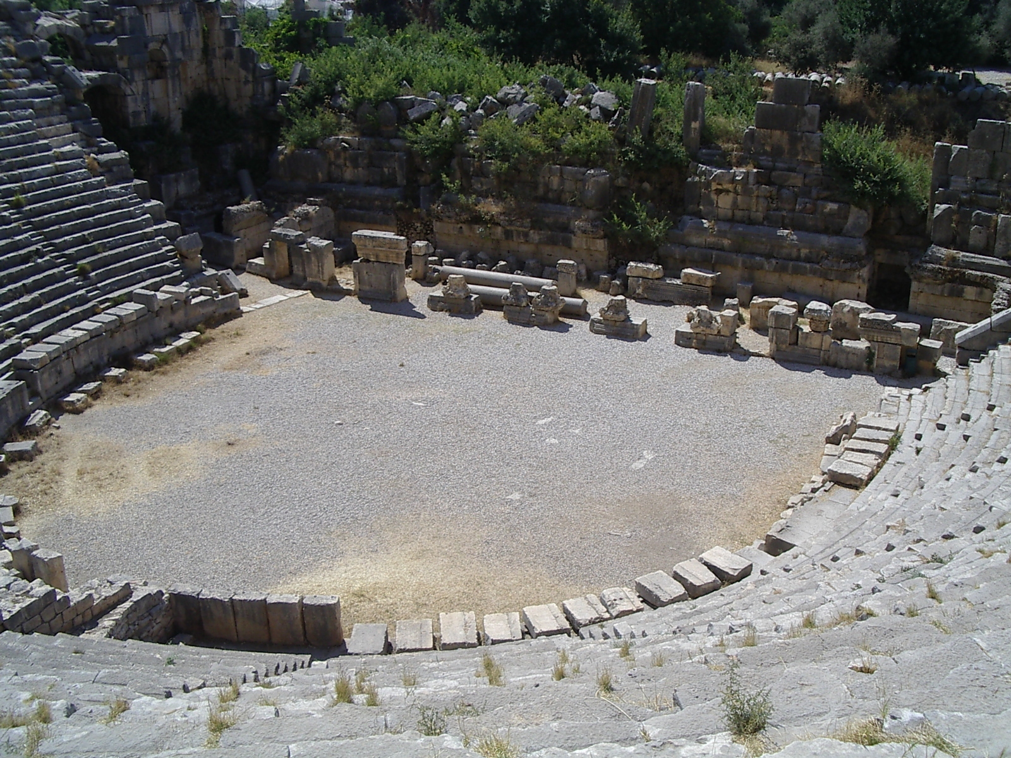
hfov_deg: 49.0
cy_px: 379
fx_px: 1110
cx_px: 506
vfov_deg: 37.7
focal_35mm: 38
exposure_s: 1/500
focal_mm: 5.8
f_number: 4.8
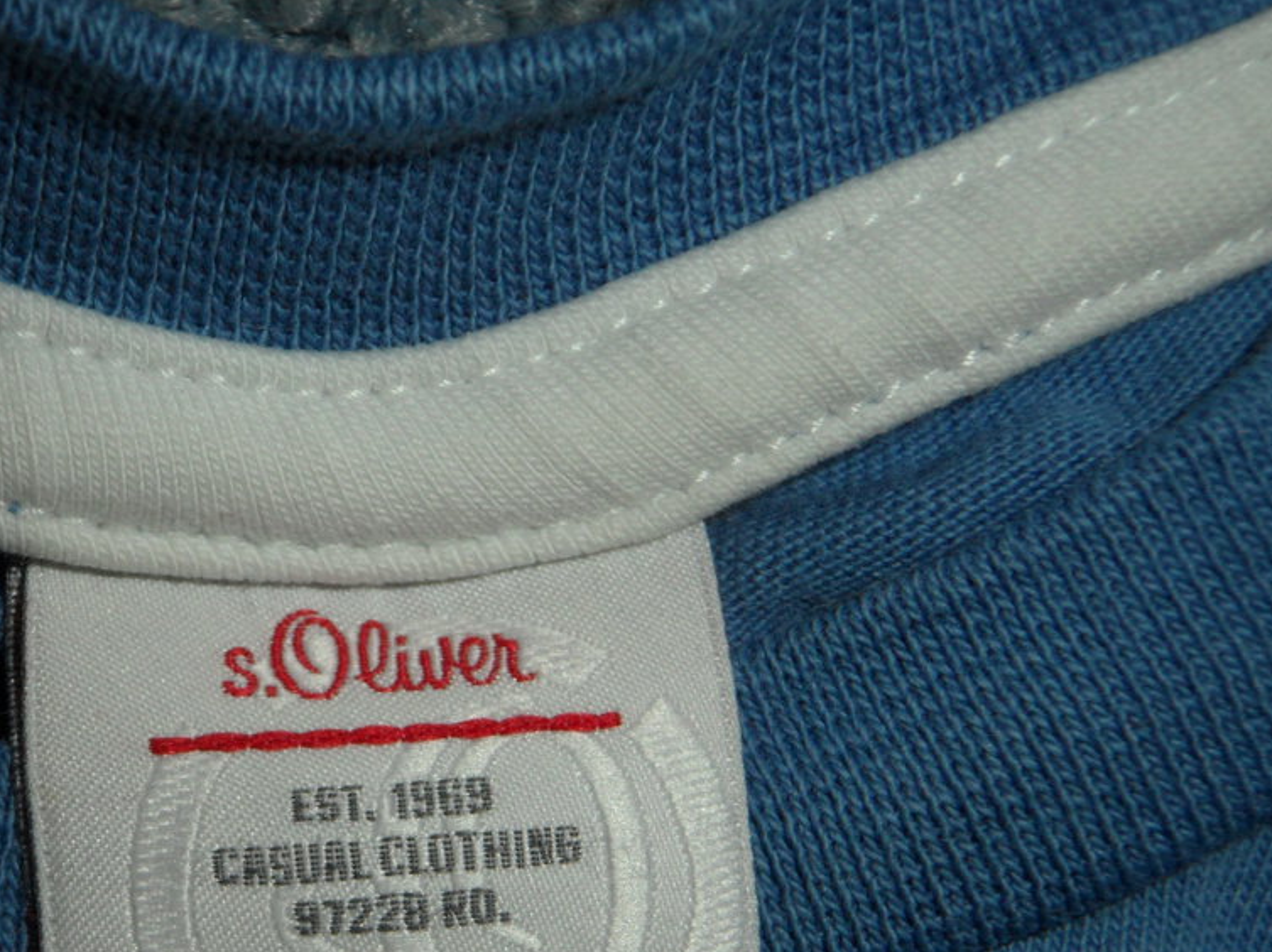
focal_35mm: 62
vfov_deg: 23.2
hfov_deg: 30.5
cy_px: 815
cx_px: 275
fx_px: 2277
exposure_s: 1/10
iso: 100
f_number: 9.5
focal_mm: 5.7
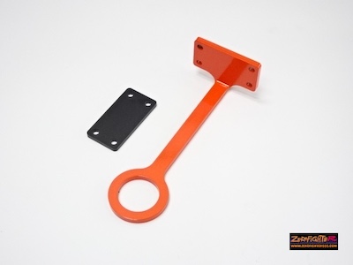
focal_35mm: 62
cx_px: 176
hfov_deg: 31.2
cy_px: 132
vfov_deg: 23.7
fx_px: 632
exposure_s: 1/40
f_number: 4.5
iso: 800
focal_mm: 10.59
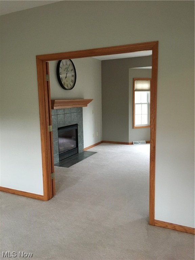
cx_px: 98
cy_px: 130
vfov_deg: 61.7
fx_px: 218
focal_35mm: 29
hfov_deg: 48.2
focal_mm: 4.15
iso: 200
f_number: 2.2
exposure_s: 1/30
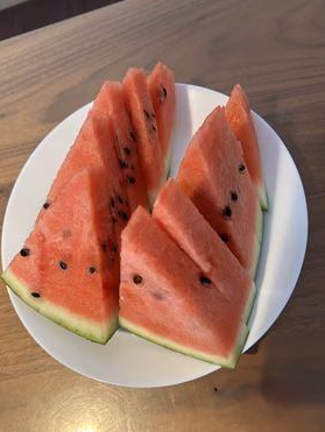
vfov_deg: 63.4
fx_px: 350
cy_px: 224
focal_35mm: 28
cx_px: 163
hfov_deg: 49.8
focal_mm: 5.7
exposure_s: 1/50
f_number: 1.5
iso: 320
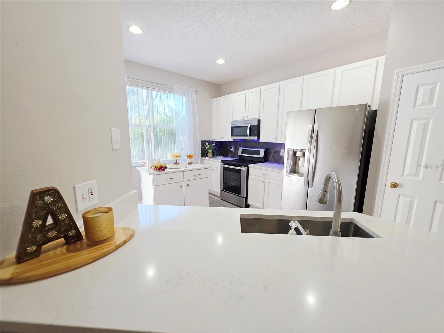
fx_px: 167
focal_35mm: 13
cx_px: 222
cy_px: 166
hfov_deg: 106.2
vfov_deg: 89.9
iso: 200
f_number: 1.9
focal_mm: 2.2
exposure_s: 1/120
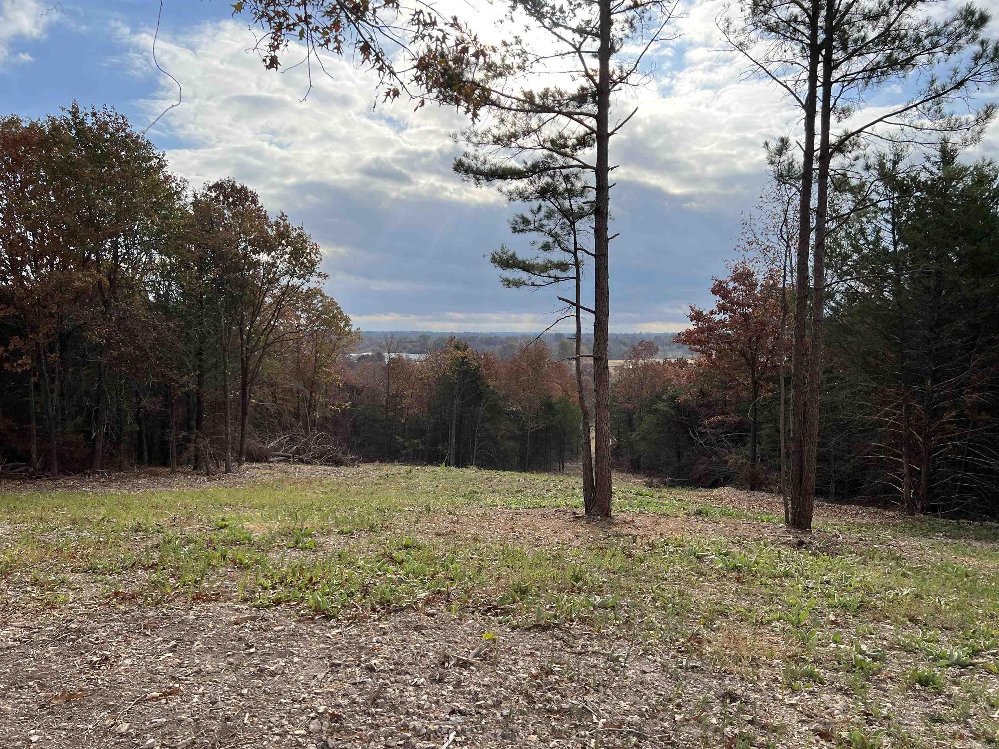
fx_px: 750
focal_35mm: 26
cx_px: 500
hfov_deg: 67.3
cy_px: 374
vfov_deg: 53.1
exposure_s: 1/4115
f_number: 1.5
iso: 50
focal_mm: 5.7
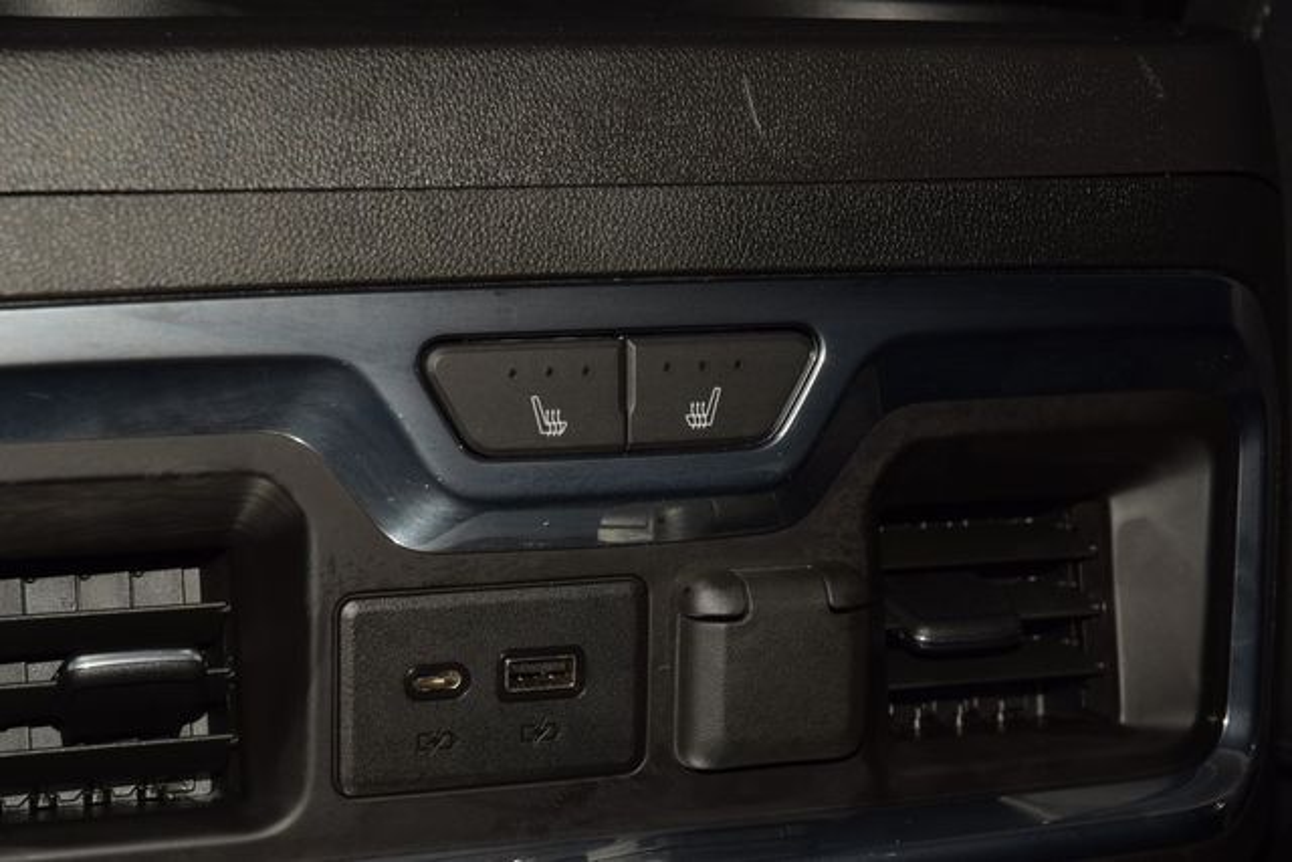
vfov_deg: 13.0
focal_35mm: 105
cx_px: 646
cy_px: 431
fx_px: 3769
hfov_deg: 19.5
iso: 100
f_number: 8
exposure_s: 1/125
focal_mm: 70
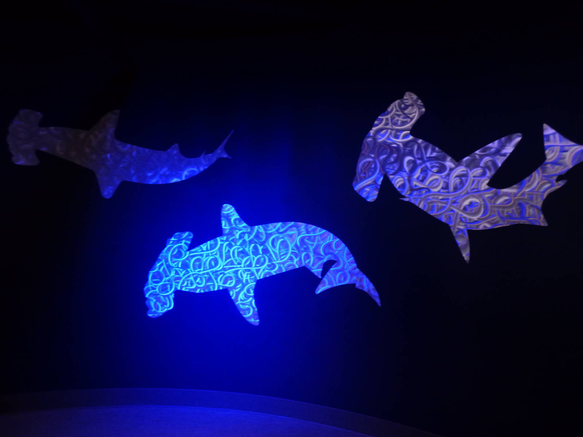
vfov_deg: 66.0
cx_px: 292
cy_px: 218
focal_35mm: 20
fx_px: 337
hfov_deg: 81.7
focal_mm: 3.58
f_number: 2.8
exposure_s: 1/13
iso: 400
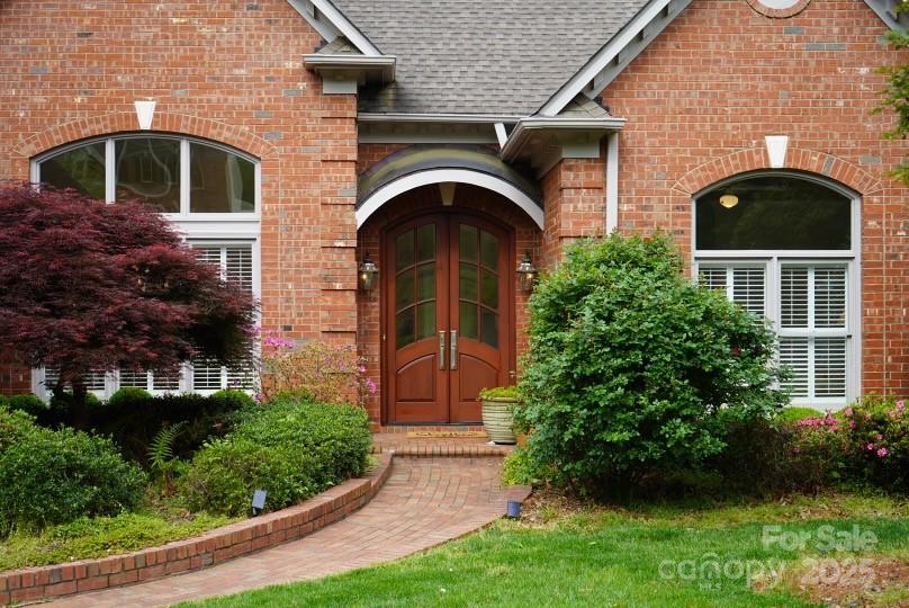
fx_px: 1238
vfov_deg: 27.6
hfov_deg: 40.3
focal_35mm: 49
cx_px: 454
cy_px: 304
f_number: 5.6
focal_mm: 49
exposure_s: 1/125
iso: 100
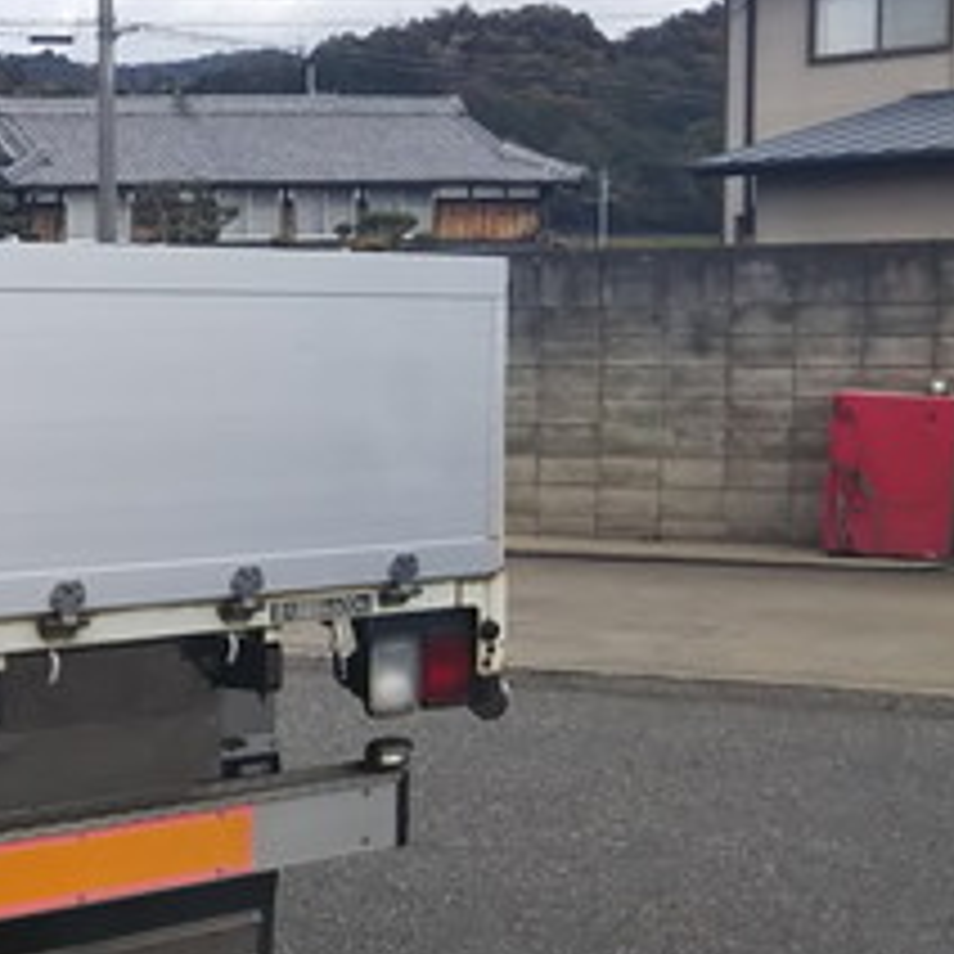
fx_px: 2494
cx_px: -468
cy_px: 513
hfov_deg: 19.1
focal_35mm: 80
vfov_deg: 21.6
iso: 20
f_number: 2.2
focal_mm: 4
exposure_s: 1/584
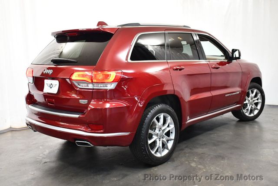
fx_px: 309
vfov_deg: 33.5
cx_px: 139
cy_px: 93
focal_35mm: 40
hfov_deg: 48.4
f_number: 3.8
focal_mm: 20
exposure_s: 1/125
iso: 1400
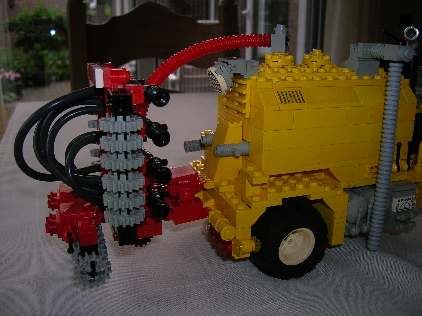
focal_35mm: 34
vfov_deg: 41.7
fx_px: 414
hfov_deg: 54.0
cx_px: 211
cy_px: 158
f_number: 2.9
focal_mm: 5.7
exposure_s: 1/60.1
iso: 50
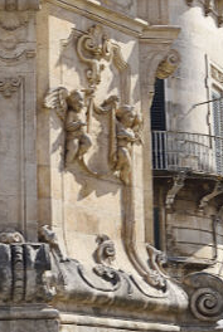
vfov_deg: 17.6
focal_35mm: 109
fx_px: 1009
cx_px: 38
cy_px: -92
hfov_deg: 12.5
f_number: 8
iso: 100
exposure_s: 1/400
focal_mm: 24
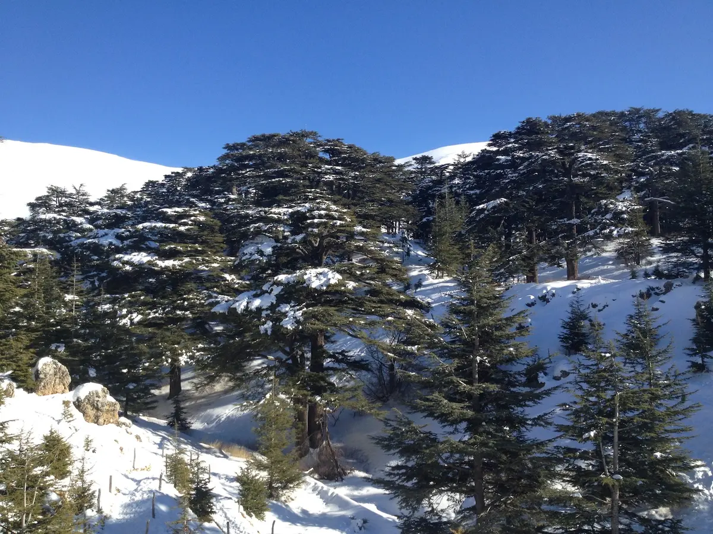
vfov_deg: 40.7
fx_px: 721
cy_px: 267
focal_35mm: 35
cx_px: 356
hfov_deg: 52.6
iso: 64
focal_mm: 4.28
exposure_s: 1/1284
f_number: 2.4
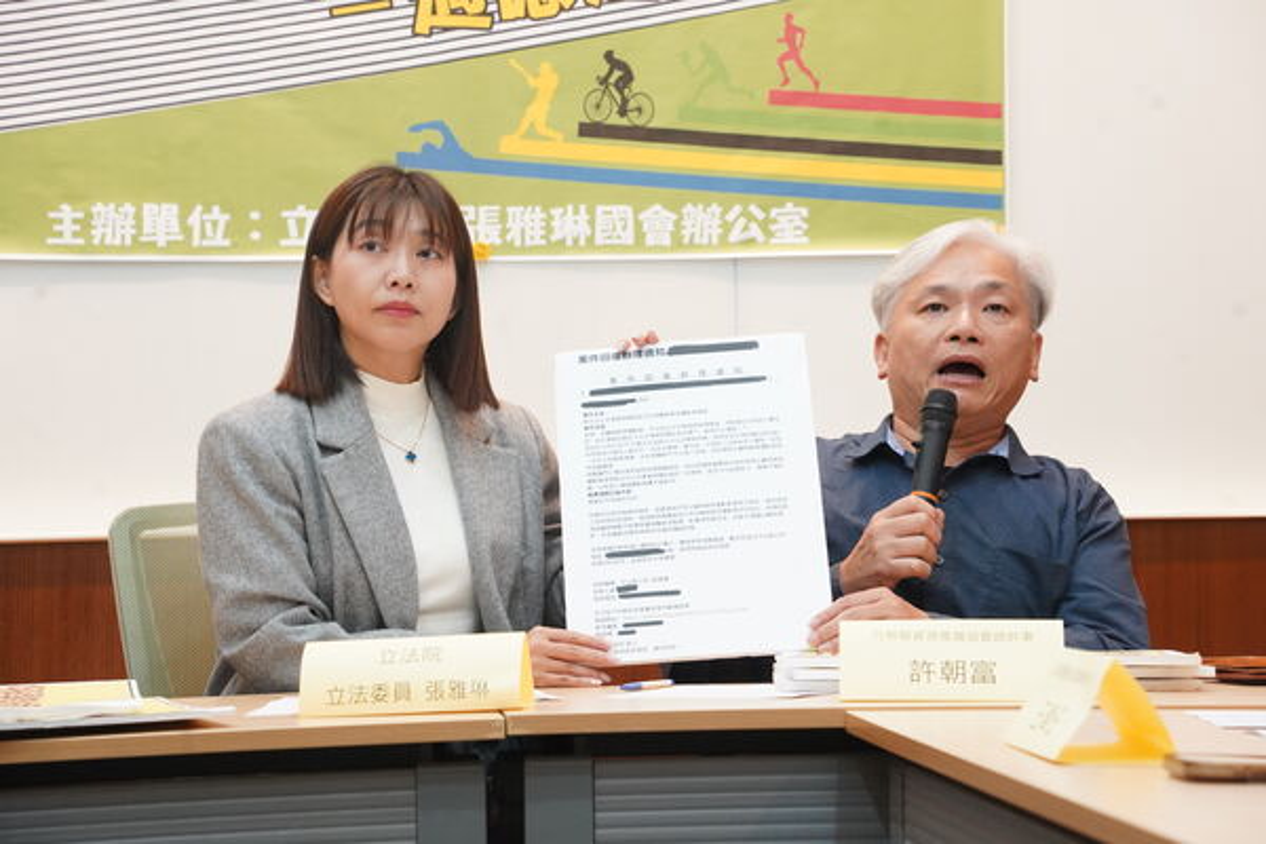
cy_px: 422
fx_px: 3094
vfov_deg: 15.5
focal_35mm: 88
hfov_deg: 23.1
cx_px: 633
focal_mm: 88
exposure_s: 1/125
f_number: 7.1
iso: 6400
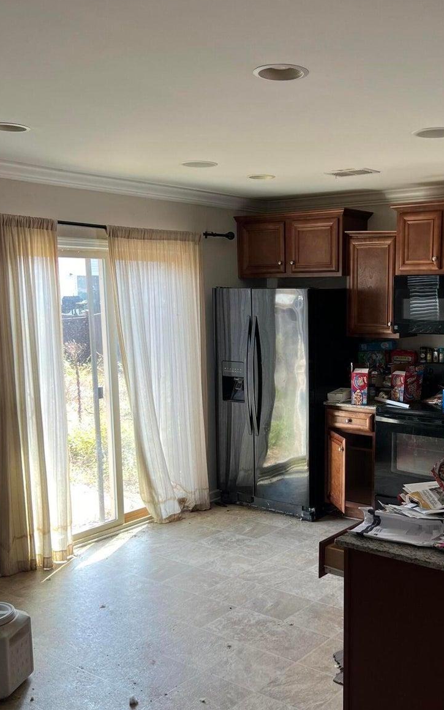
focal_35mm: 38
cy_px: 412
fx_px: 736
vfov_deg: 51.3
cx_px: 300
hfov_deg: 33.3
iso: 64
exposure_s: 1/121
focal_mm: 5.7
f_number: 1.5
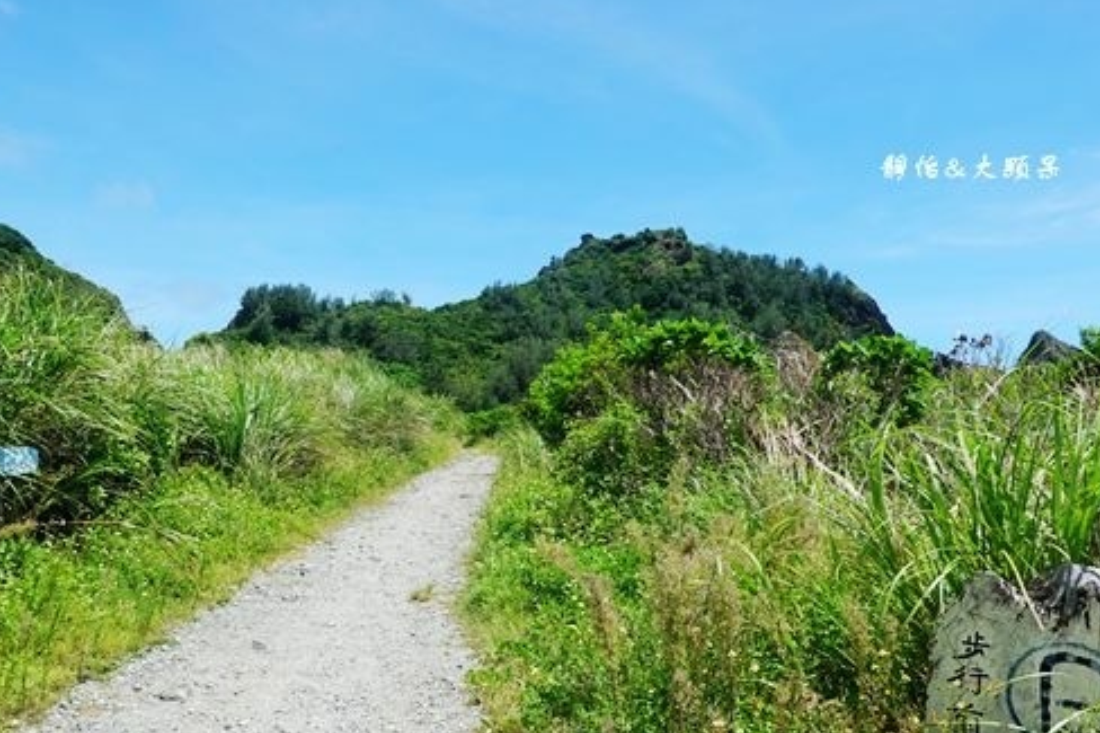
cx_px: 480
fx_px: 977
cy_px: 466
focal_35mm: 32
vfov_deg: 40.8
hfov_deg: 58.5
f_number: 5.6
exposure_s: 1/500
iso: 125
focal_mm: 9
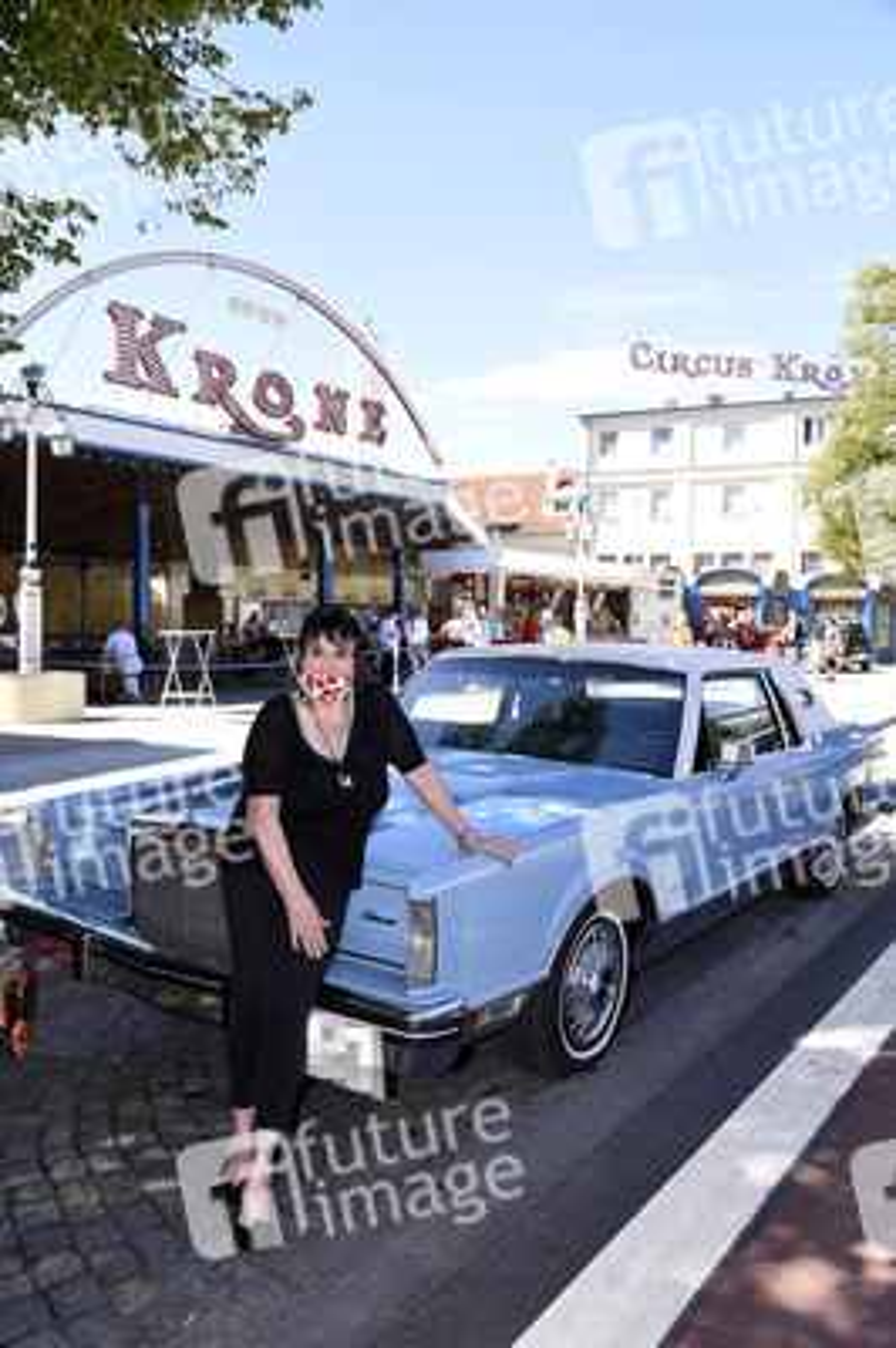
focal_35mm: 28
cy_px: 674
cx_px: 448
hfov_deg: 46.3
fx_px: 1047
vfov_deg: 65.5
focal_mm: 28
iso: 250
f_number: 9
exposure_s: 1/100
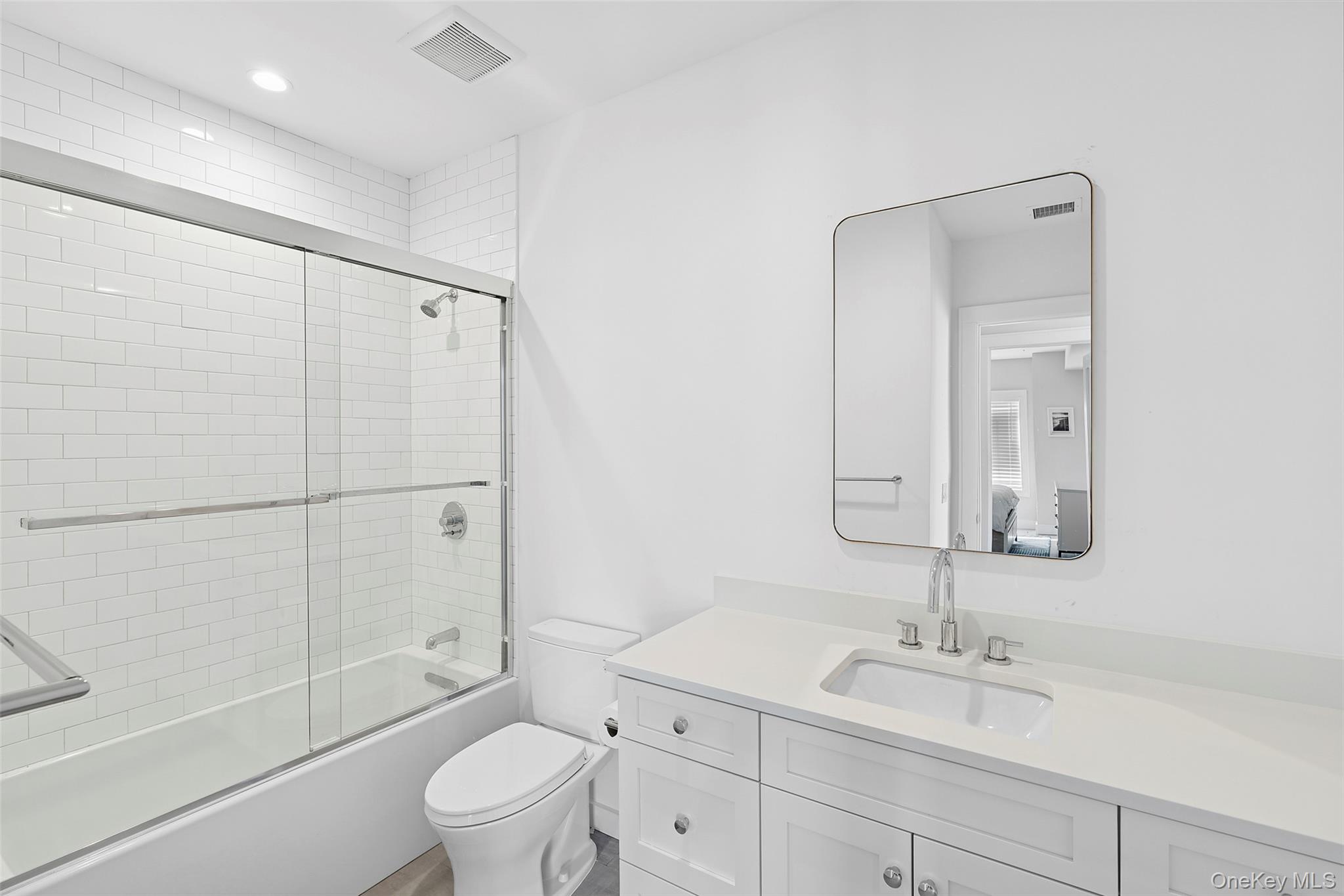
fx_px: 597
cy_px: 448
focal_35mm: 16
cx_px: 672
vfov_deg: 73.7
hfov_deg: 96.7
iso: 250
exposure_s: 1/2
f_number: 9
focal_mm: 16
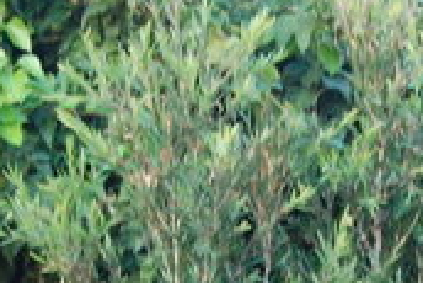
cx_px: 290
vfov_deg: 5.8
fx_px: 2752
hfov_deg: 8.8
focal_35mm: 234
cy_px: 514
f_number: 5.3
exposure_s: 1/50
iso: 400
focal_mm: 42
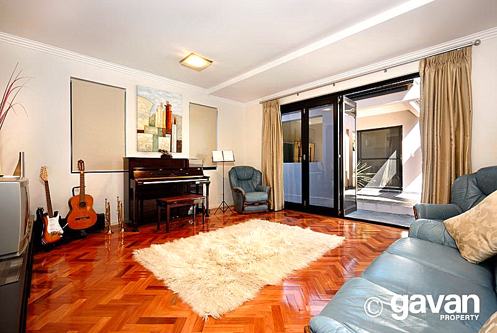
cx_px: 248
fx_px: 207
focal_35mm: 15
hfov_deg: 100.3
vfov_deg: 77.5
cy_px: 166
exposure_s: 1/3
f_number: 7.1
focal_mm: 10
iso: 100
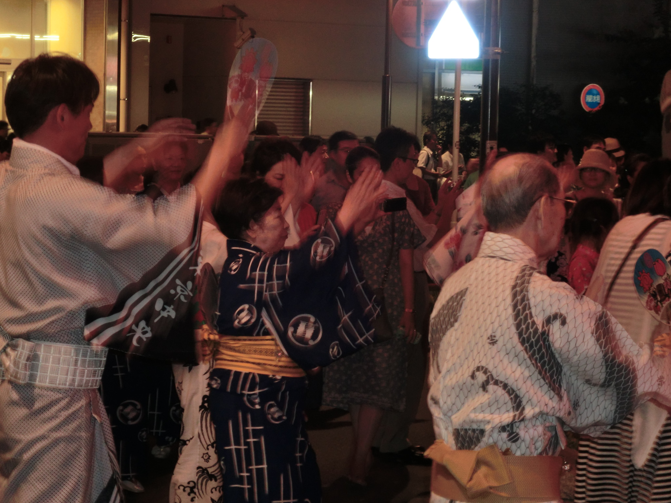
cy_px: 252
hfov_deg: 18.2
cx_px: 336
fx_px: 2093
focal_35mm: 108
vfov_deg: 13.7
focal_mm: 19.1
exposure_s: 1/20
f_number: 4.4
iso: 400
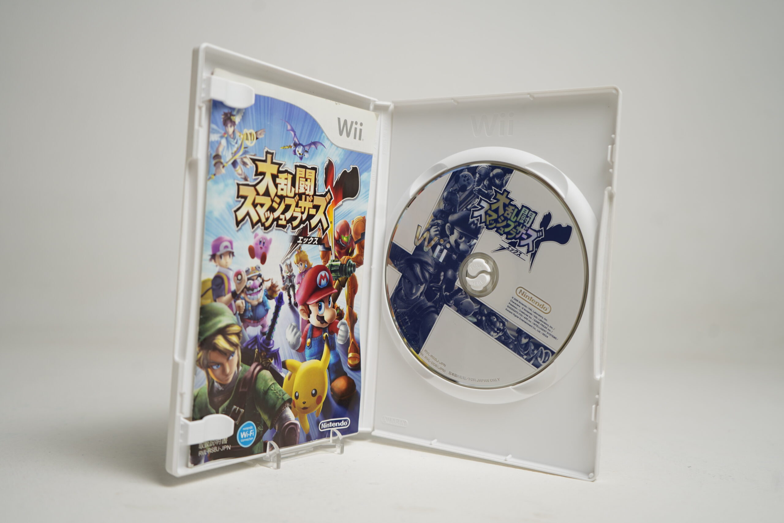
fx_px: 762
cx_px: 392
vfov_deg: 37.9
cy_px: 262
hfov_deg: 54.4
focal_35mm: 35
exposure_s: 1/30
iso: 100
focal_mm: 35
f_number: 4.5
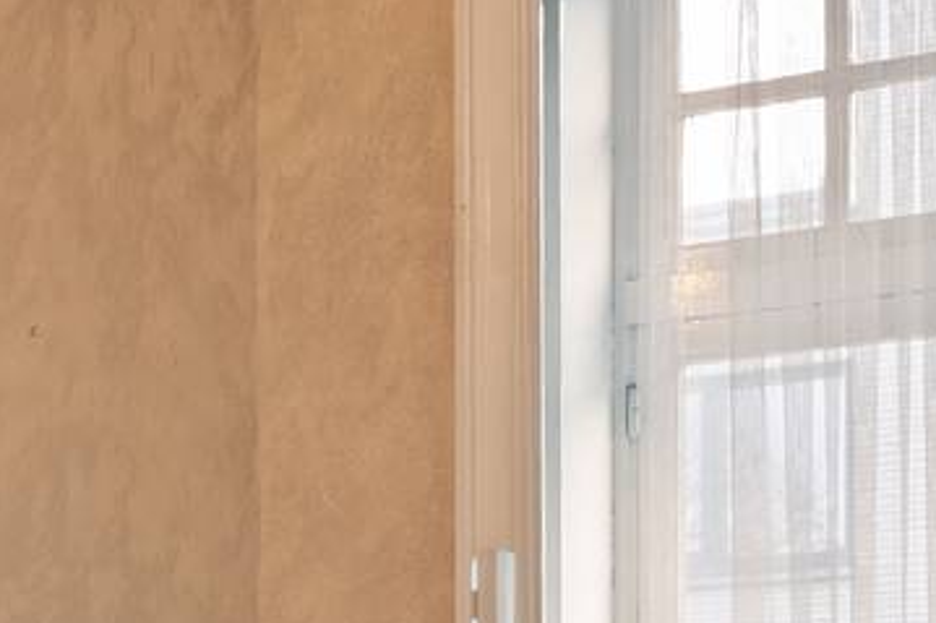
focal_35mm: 114
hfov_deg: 15.6
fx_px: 2962
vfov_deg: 11.4
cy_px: 1004
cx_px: -699
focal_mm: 16
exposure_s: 2
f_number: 9
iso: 250
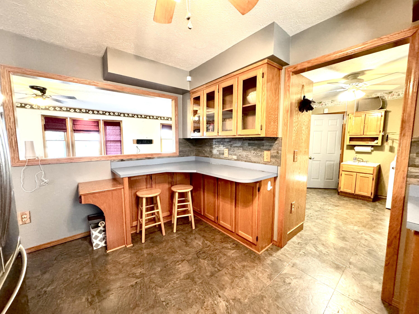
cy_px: 157
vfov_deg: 85.7
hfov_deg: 102.1
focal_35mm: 14
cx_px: 210
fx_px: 169
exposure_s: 1/60
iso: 800
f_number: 2.2
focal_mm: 2.22
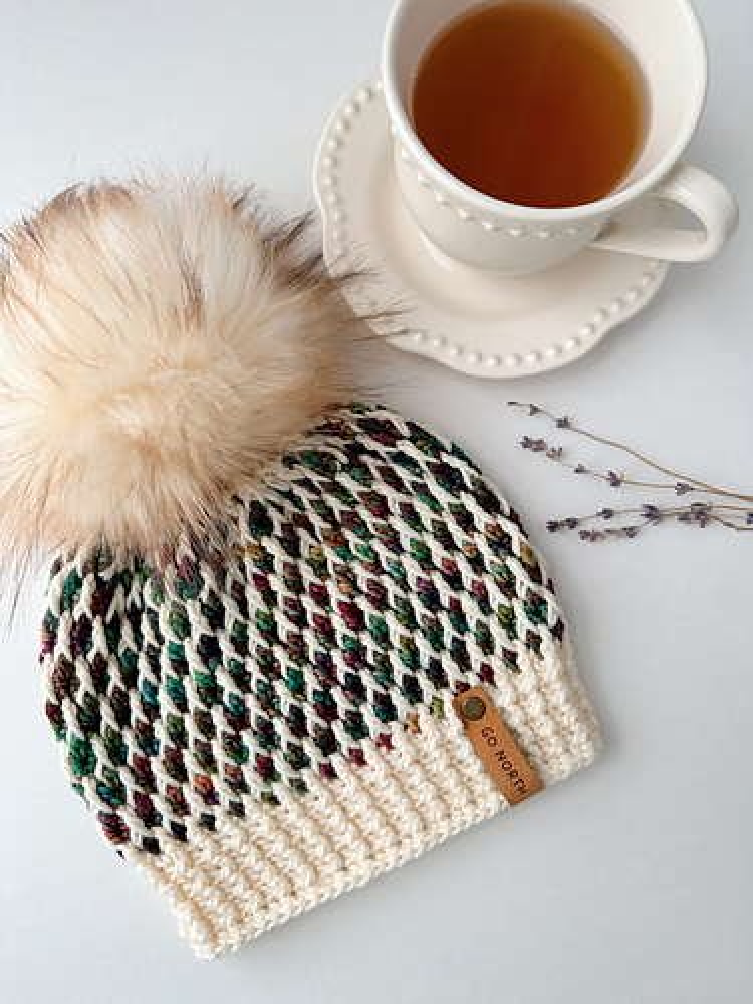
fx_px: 696
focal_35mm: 24
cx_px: 376
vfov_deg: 71.6
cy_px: 502
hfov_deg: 56.8
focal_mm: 6.86
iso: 50
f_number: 1.78
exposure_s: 1/121
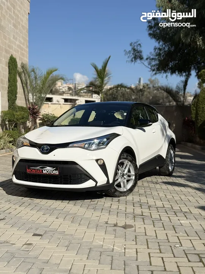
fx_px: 379
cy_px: 137
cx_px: 102
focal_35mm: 48
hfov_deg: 30.3
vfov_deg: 39.7
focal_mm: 6.76
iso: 50
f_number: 1.78
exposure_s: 1/11364
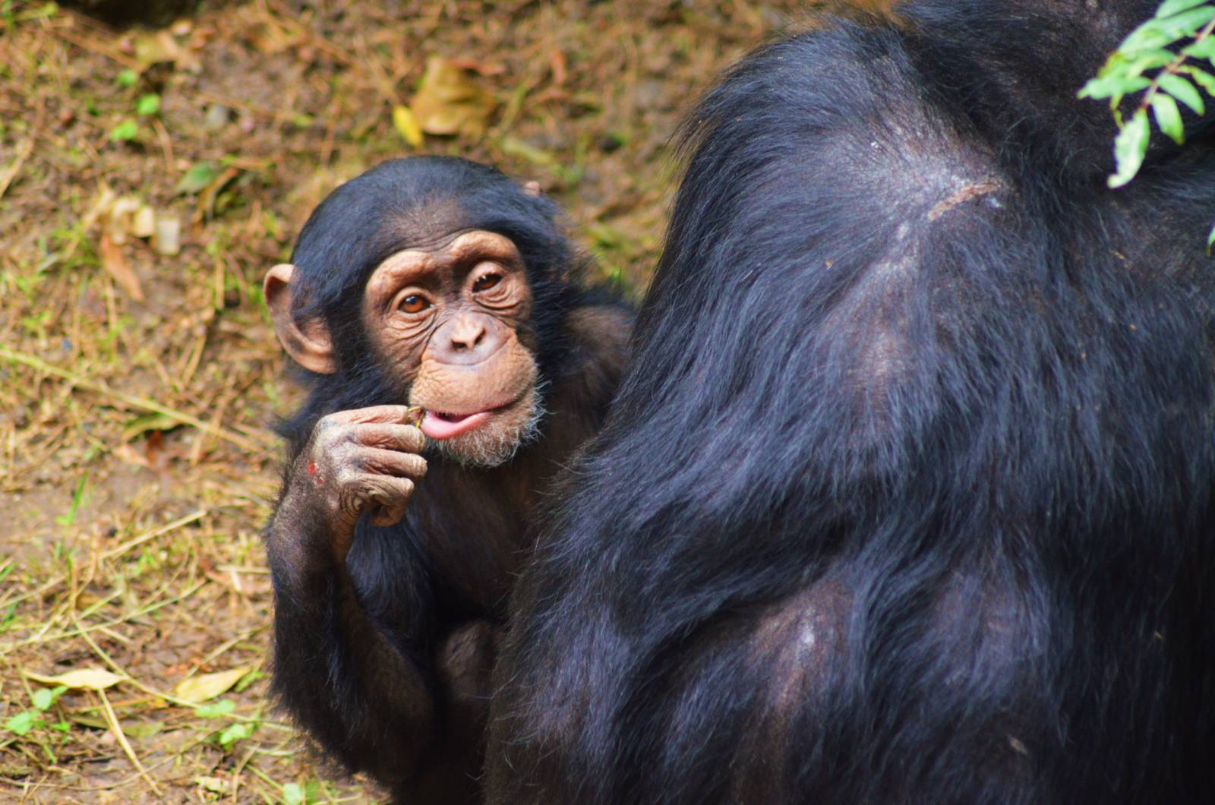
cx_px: 608
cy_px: 402
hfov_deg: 6.0
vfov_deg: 4.0
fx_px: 11620
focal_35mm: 345
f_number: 5
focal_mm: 230
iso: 1600
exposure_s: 1/80
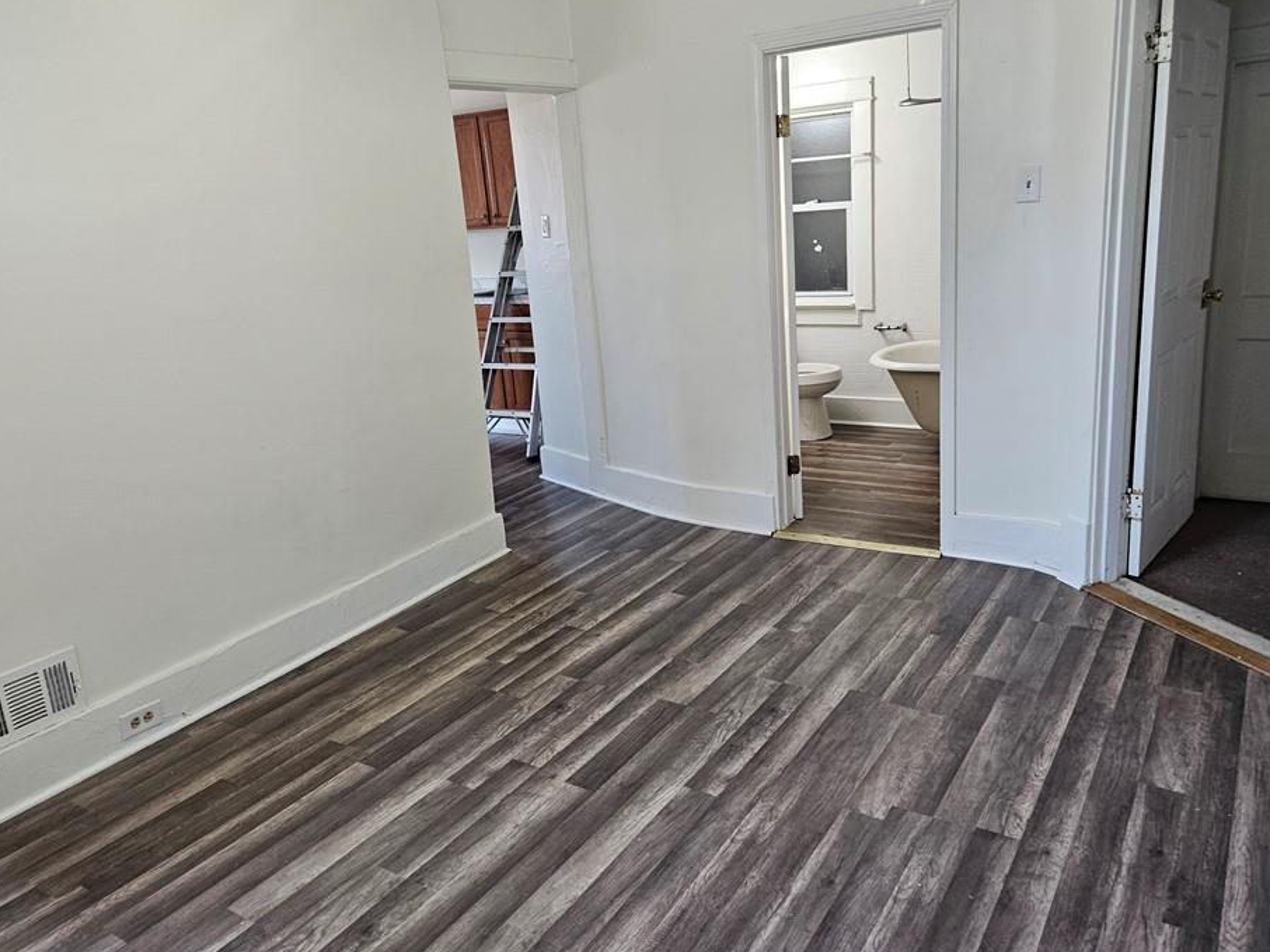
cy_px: 451
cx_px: 653
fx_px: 954
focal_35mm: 26
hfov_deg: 67.3
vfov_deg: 53.0
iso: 250
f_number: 1.8
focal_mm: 5.4
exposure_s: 1/120
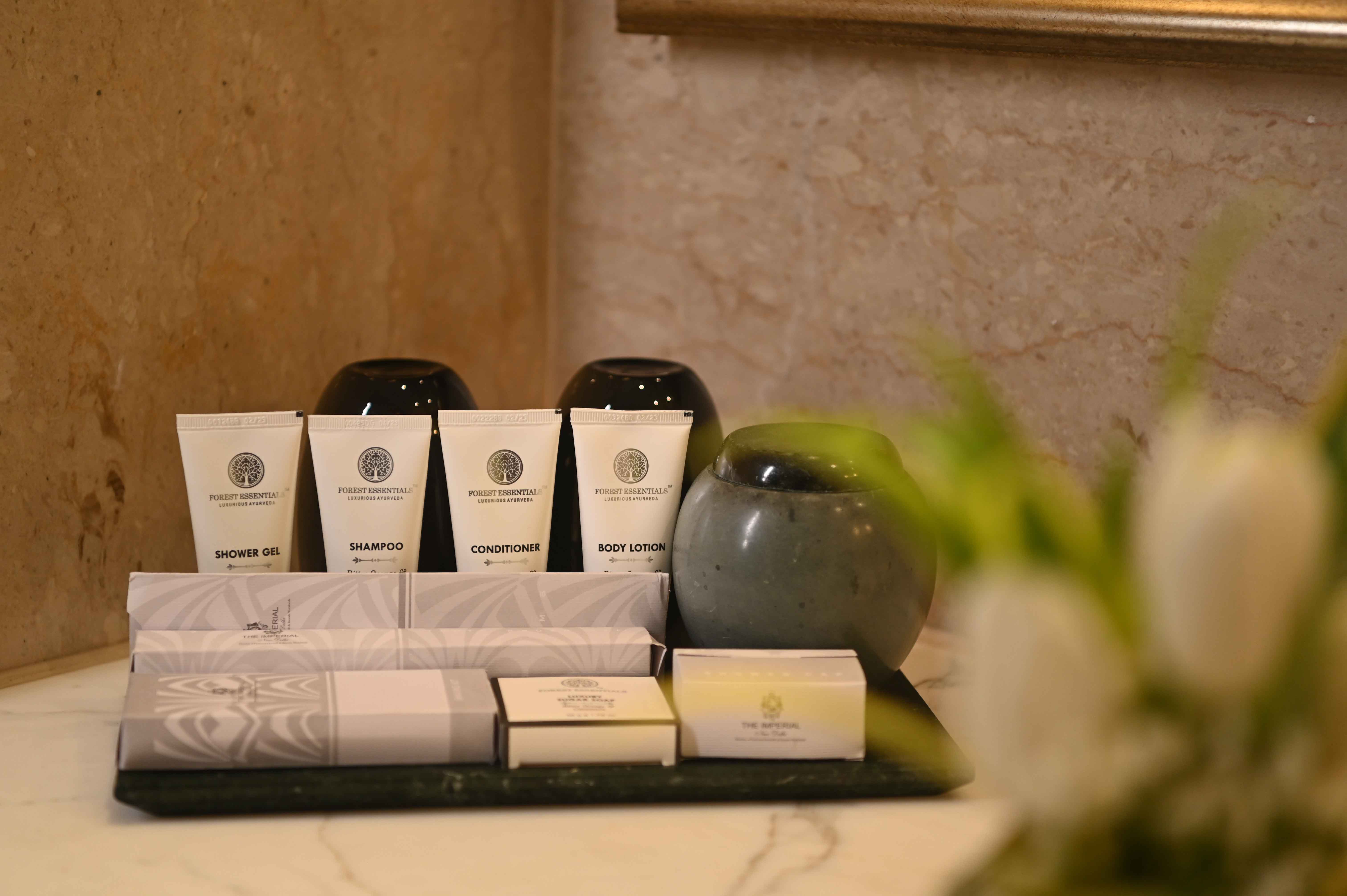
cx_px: 674
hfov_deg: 28.9
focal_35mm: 70
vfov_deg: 19.4
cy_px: 448
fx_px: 2617
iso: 1000
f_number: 2.8
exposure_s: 1/100
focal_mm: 70
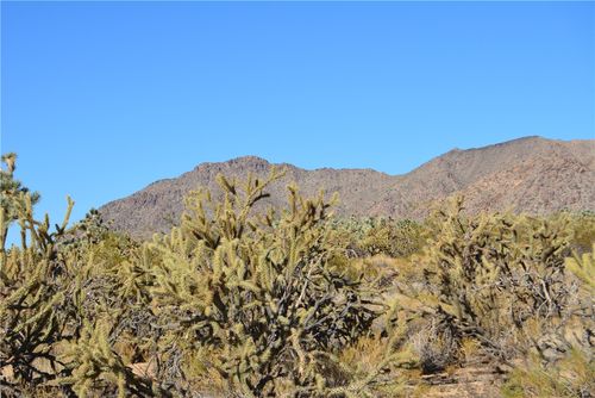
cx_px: 298
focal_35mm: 82
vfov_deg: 16.6
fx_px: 1364
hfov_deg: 24.6
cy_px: 199
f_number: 10
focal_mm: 55
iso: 200
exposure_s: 1/400
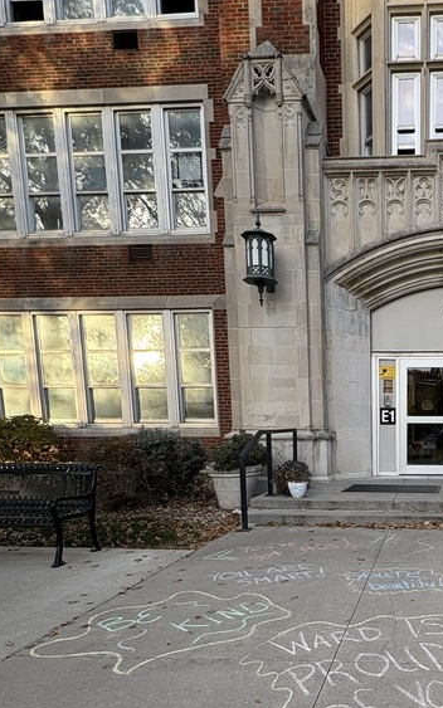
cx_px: 409
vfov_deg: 65.6
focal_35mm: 27
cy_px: 501
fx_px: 521
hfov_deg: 41.8
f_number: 2.2
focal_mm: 2.22
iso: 40
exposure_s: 1/115
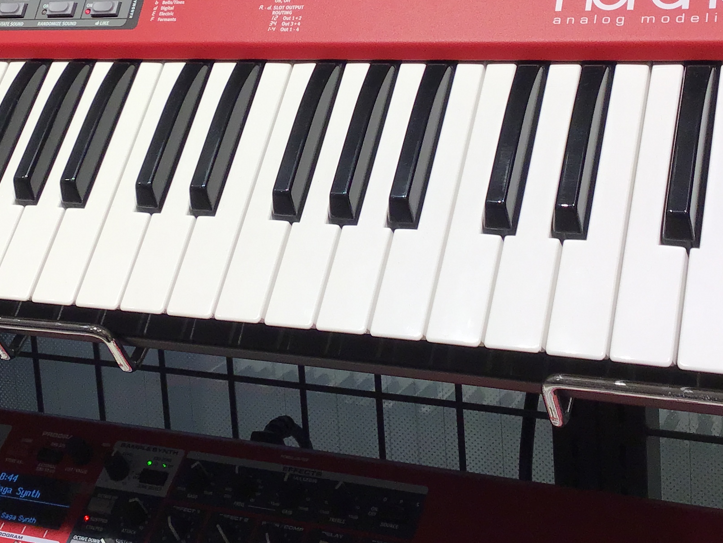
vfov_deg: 23.0
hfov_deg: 30.7
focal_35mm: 63
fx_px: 1316
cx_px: 301
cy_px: 113
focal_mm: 3.3
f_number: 2.4
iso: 32
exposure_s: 1/120
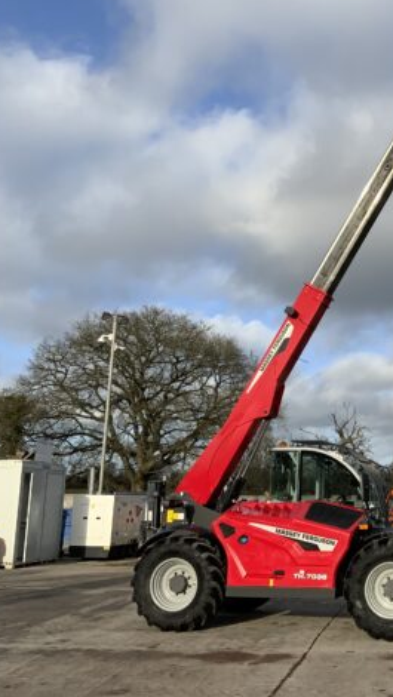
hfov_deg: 26.1
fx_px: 795
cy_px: 343
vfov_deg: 47.3
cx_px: 409
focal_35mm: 43
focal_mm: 3
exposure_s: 1/1912
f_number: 1.8
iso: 16
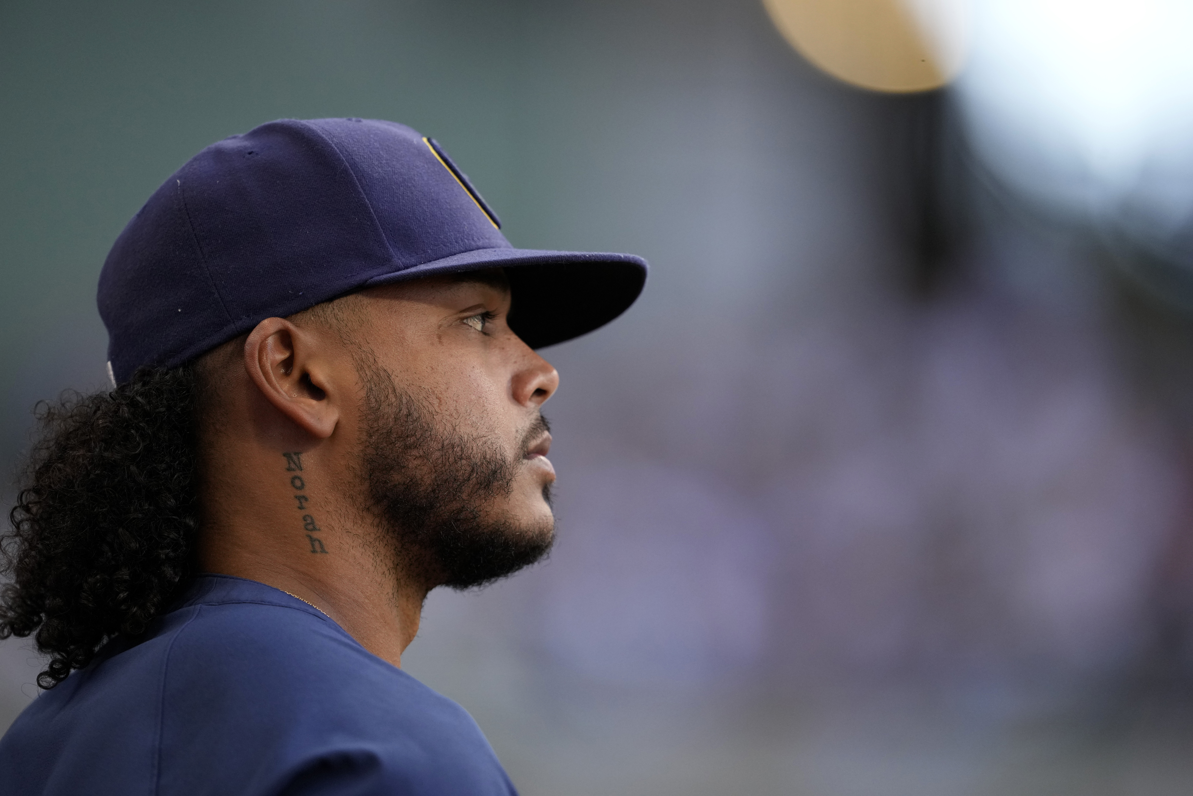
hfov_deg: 5.2
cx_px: 596
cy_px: 398
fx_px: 13255
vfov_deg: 3.4
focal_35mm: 400
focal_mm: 400
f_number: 2.8
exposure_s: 1/1600
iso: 2000
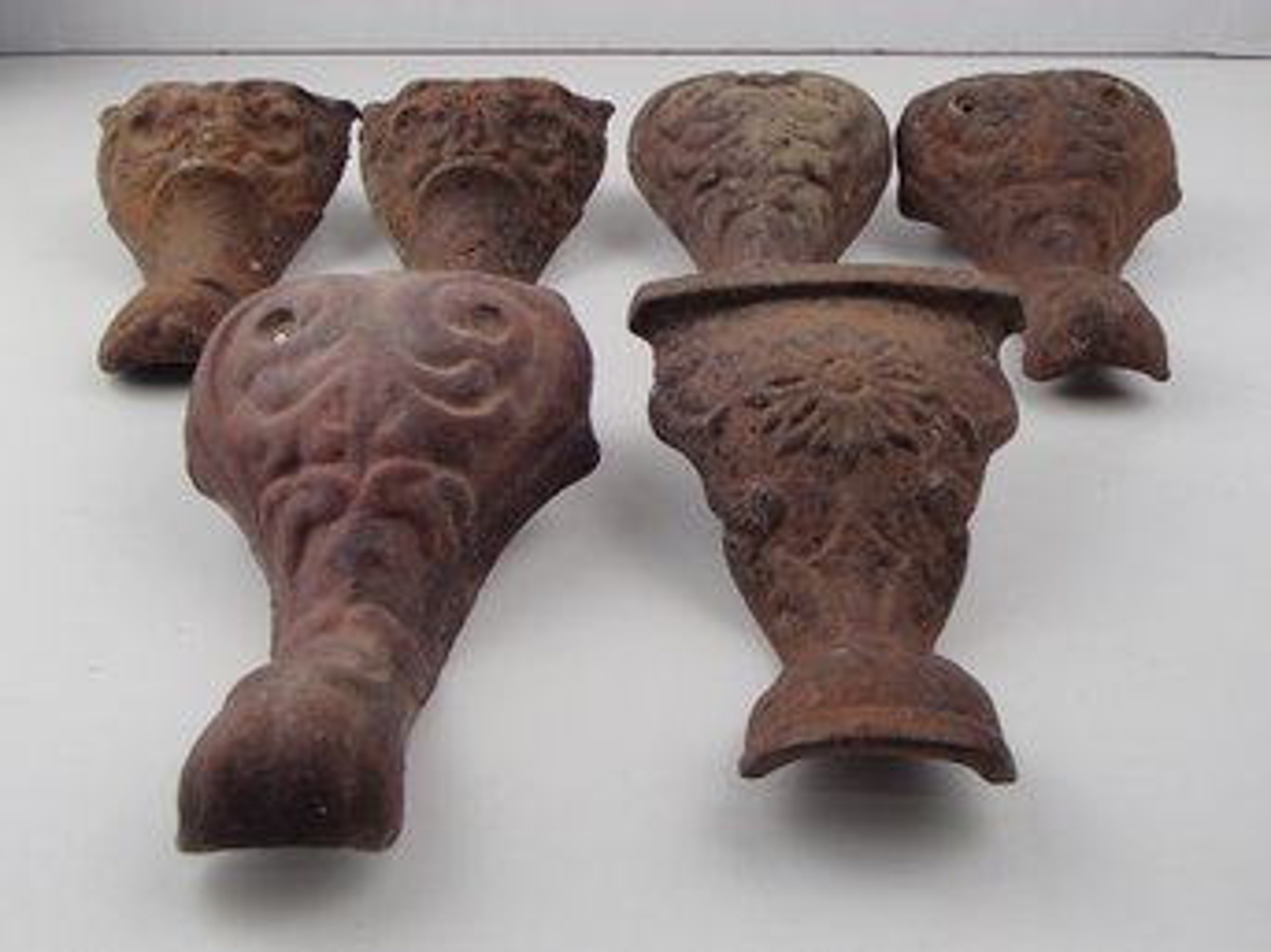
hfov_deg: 50.2
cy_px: 476
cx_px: 636
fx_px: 1358
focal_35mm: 37
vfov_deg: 38.6
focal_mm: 6.64
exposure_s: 1/160
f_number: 4.7
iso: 250
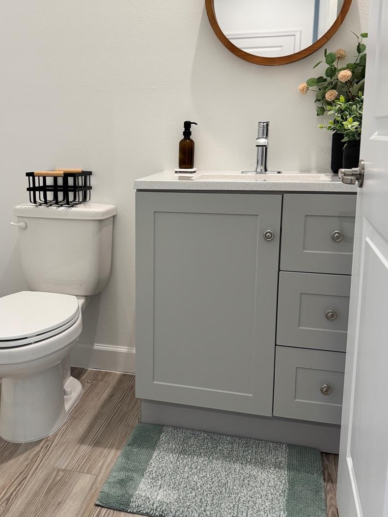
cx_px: 129
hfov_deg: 40.2
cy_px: 235
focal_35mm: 35
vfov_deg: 52.5
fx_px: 523
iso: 200
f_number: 1.78
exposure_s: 1/120
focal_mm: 6.76
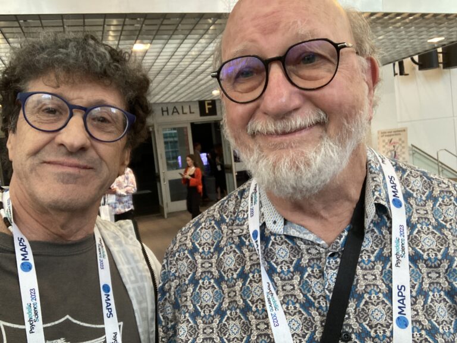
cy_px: 172
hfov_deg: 56.8
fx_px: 423
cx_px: 228
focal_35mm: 32
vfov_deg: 44.2
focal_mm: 2.87
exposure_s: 1/40
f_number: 2.2
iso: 250
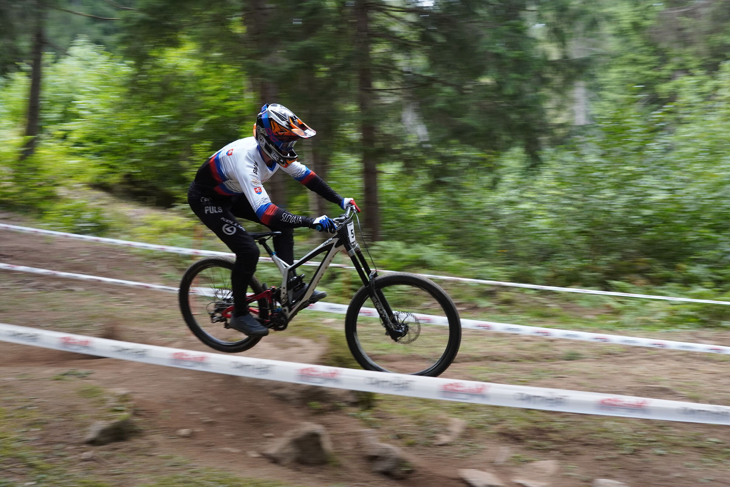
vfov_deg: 36.9
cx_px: 365
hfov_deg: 53.1
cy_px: 244
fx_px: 730
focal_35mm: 36
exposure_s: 1/160
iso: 800
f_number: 6.3
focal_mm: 24
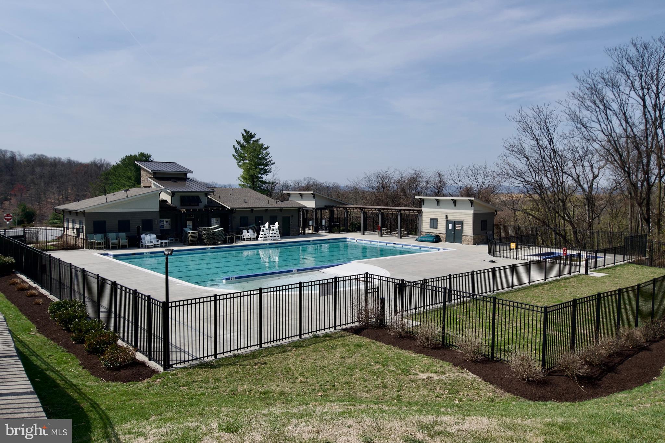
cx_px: 332
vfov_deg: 47.9
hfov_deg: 67.4
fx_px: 499
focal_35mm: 27
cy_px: 222
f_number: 7.1
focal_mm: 18
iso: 320
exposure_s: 1/2500
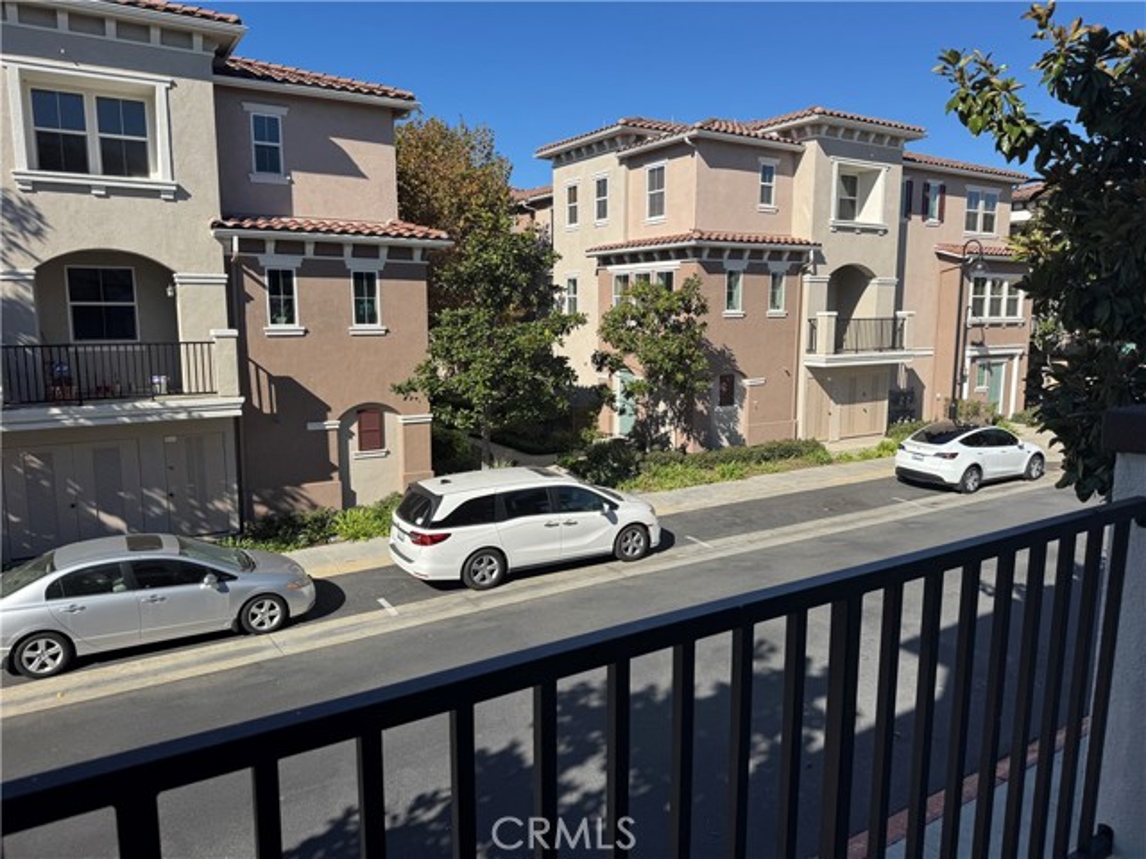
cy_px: 430
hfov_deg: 71.6
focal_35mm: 24
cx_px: 573
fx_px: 795
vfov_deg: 56.8
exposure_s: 1/4608
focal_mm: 6.76
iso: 80
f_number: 1.78
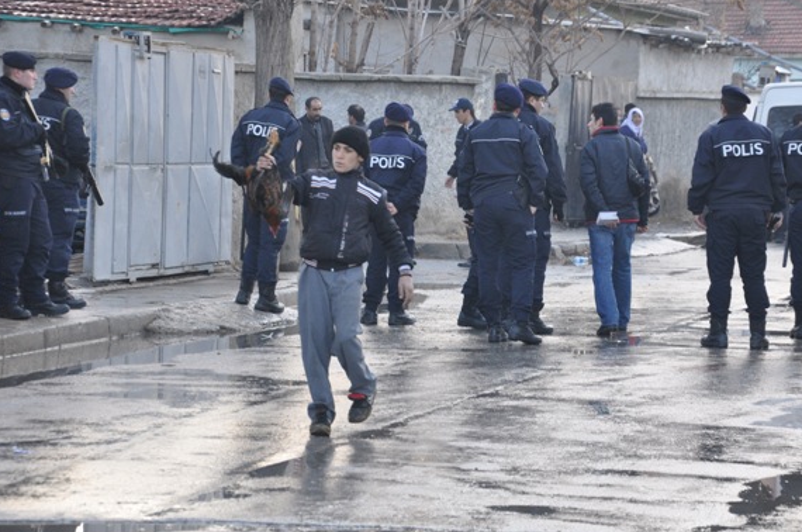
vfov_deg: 8.8
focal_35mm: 155
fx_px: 3447
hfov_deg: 13.3
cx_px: 424
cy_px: 274
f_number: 5.6
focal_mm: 92
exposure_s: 1/250
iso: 720
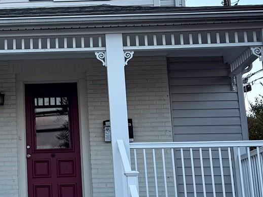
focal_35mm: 95
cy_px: 40
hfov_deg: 20.0
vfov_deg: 15.5
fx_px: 722
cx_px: -5
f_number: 1.78
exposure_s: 1/632
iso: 80
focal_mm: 6.76
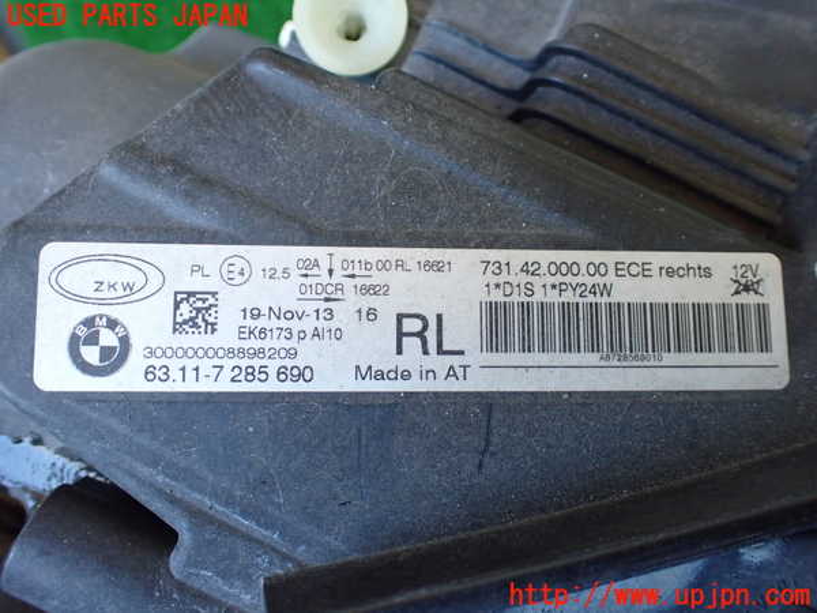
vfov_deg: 46.8
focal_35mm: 30
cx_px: 408
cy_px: 306
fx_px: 708
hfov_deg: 60.0
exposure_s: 1/125
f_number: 2.3
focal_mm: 5.4
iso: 500
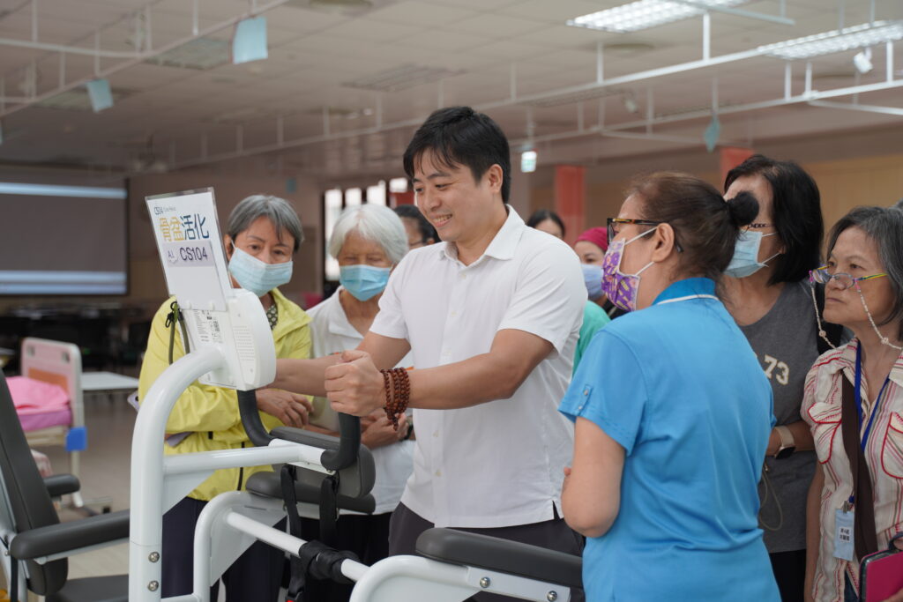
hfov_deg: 43.6
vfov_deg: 29.9
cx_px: 452
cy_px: 301
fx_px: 1129
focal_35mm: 45
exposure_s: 1/60
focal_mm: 45
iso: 125
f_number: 2.8
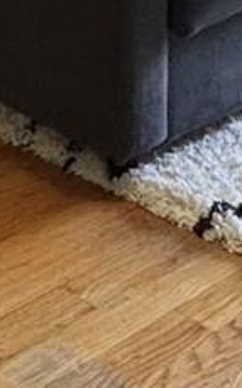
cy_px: -424
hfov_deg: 9.8
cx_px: 129
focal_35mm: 133
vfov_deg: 13.2
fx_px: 1404
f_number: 2.2
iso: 250
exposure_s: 1/60
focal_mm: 2.22
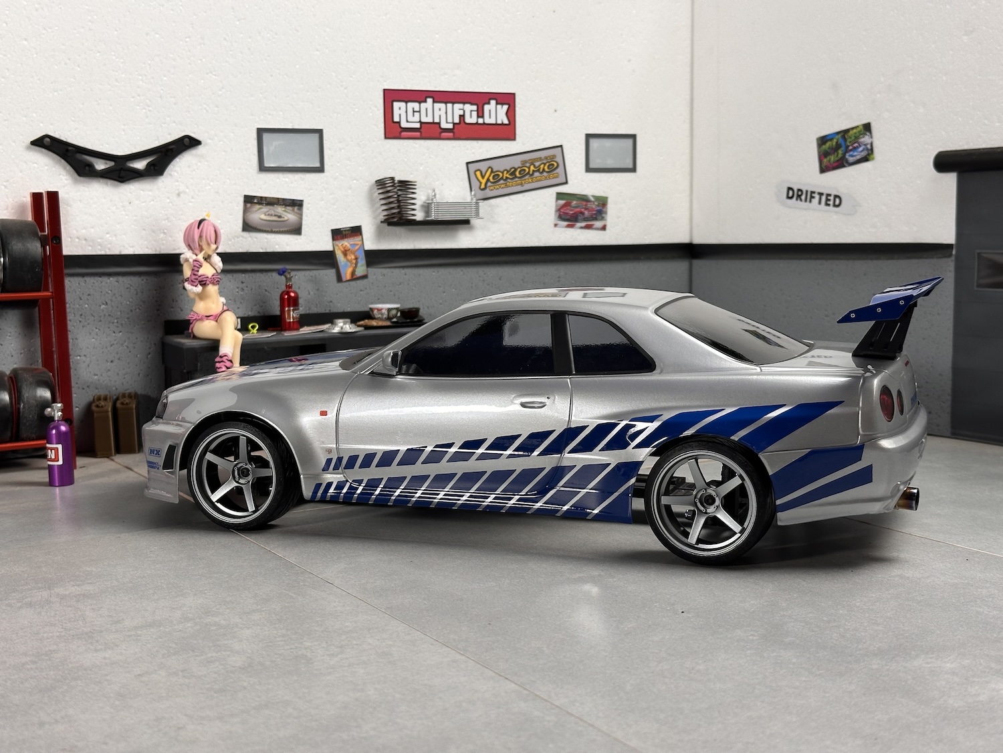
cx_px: 502
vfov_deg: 30.3
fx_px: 1391
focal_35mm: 48
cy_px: 376
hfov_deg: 39.7
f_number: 1.78
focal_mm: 6.86
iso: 80
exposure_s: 1/100
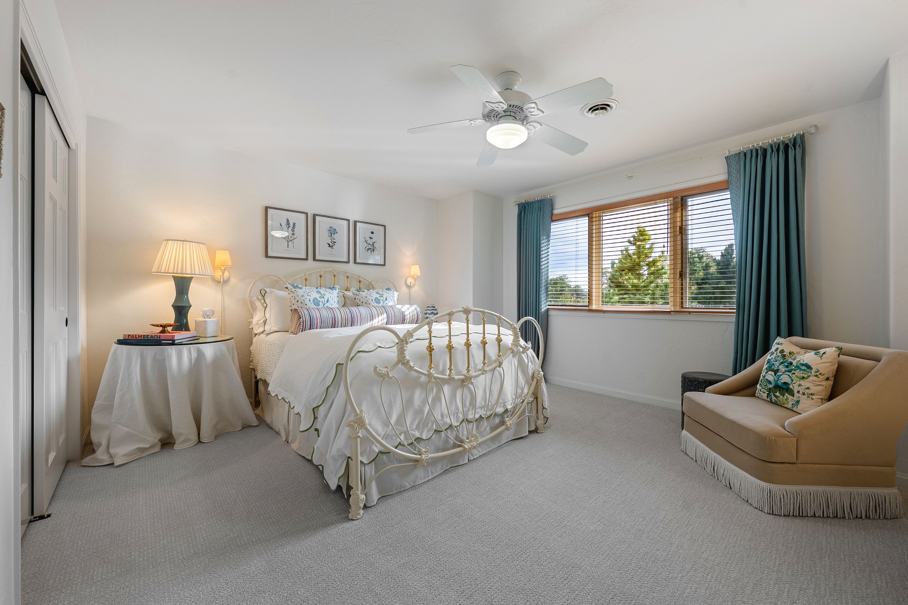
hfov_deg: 104.3
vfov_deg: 81.2
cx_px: 454
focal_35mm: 14
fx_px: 353
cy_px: 302
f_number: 9
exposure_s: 1/13
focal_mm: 14
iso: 640
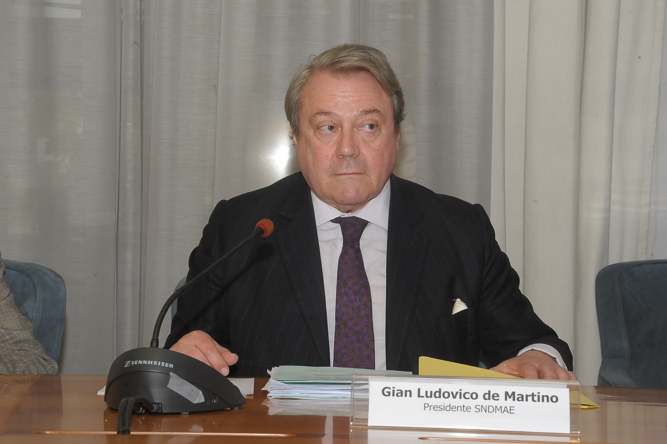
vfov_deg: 14.4
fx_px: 1759
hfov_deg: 21.5
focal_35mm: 95
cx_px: 334
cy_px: 222
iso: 2000
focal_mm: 95
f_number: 20
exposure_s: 1/50
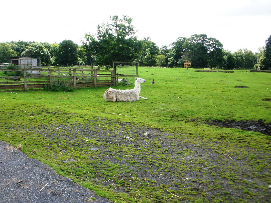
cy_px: 102
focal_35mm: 36
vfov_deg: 39.7
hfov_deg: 51.4
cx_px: 136
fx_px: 282
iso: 100
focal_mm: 6.3
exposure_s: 1/160
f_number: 5.6
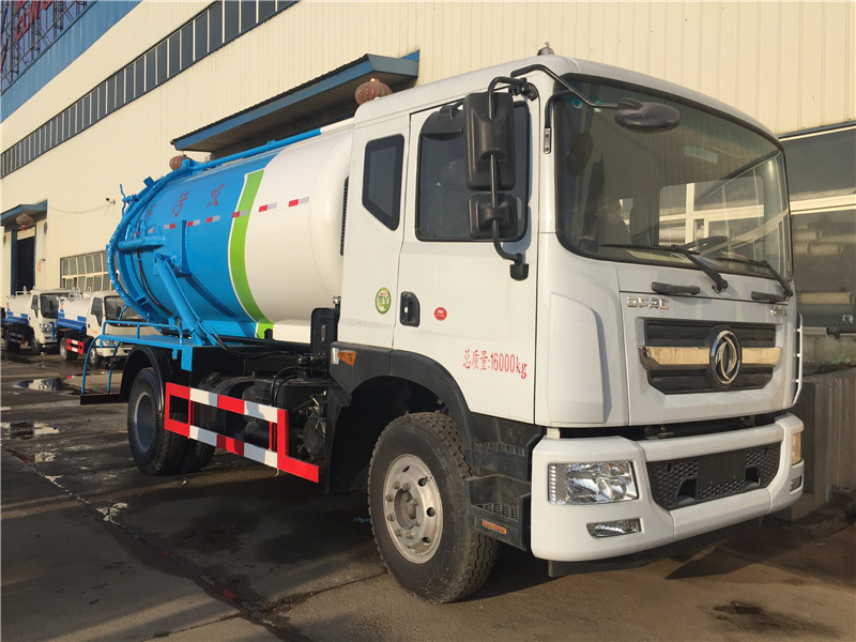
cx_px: 428
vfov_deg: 48.2
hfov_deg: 61.7
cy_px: 321
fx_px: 717
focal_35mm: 29
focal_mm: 4.15
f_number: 2.2
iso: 32
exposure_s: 1/2475
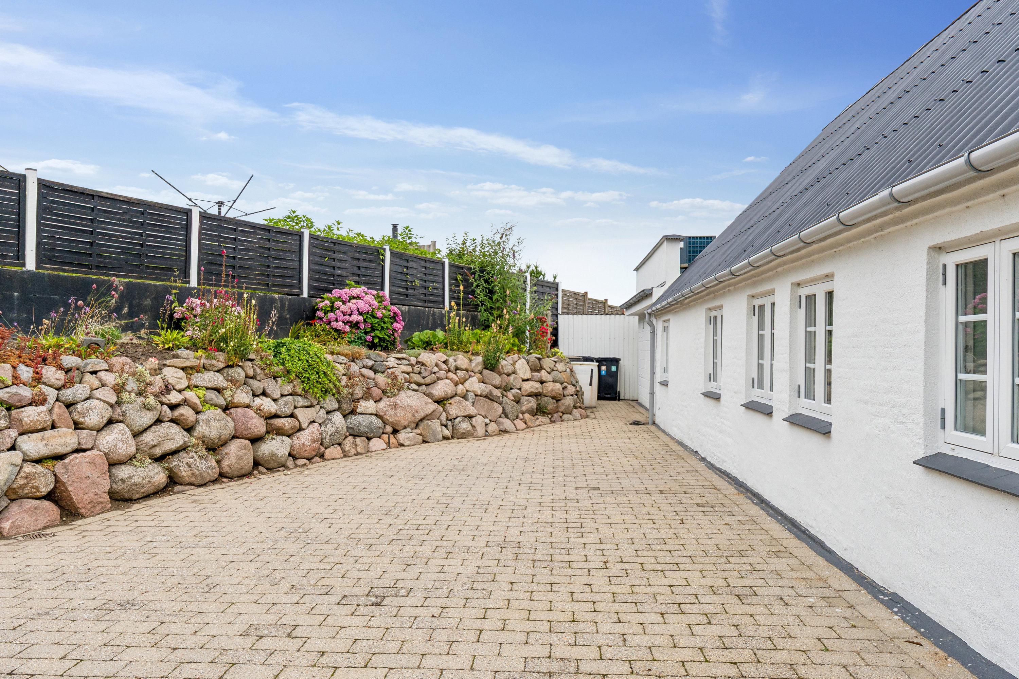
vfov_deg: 49.1
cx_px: 510
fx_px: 743
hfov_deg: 68.9
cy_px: 340
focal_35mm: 26
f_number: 8
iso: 200
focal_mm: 17.5
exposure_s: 1/320
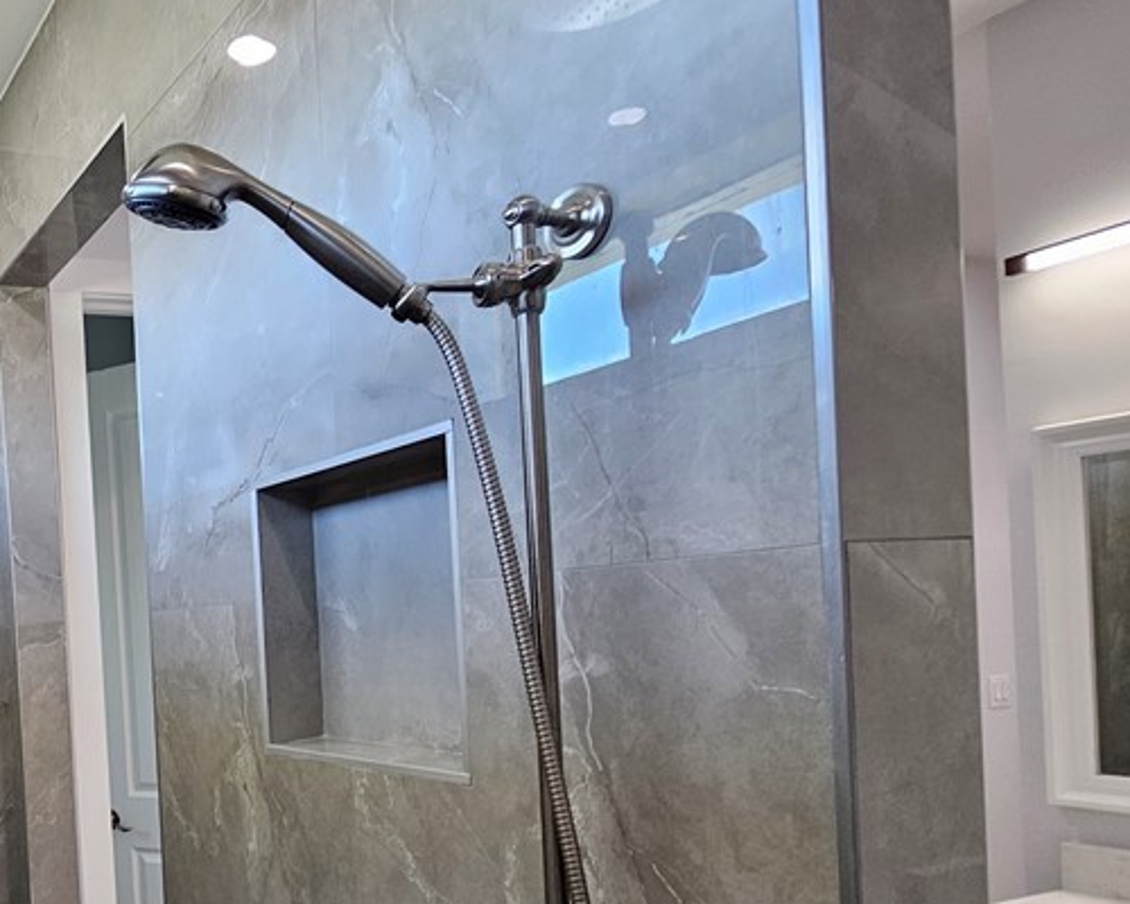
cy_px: 646
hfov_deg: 53.2
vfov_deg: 53.1
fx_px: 870
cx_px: 18
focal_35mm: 26
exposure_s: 1/60
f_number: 2.2
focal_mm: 2.2
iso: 80
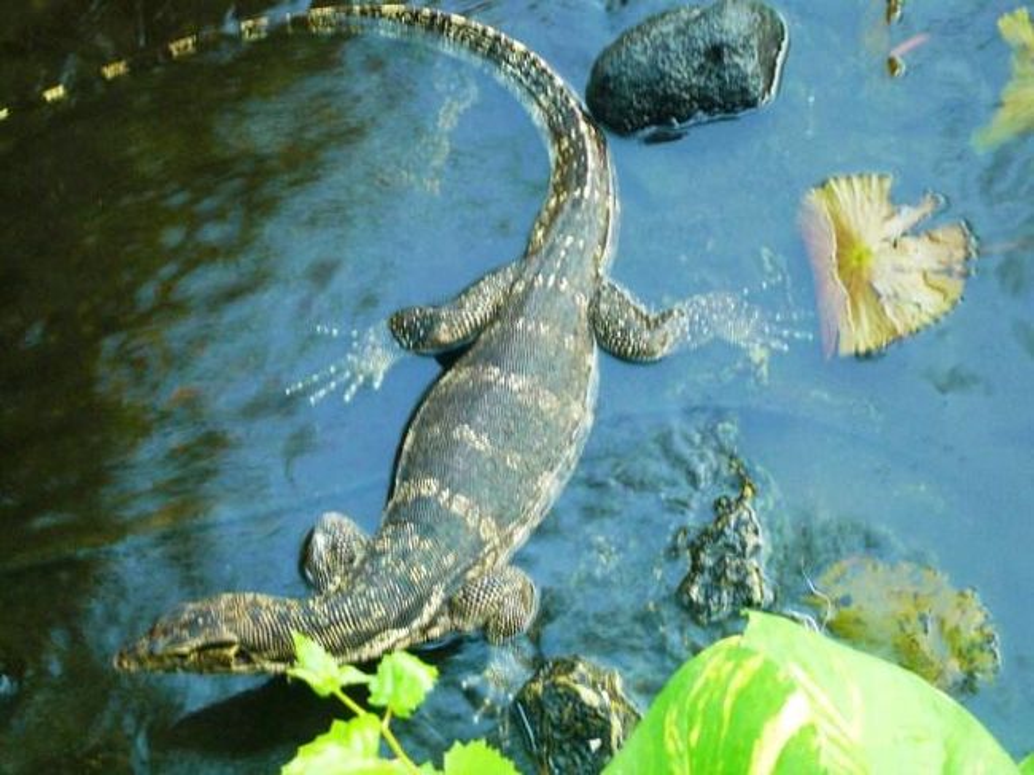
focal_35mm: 102
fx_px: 3046
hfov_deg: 19.3
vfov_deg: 14.5
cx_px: 517
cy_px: 388
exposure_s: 1/8
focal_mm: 16.8
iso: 200
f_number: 5.6
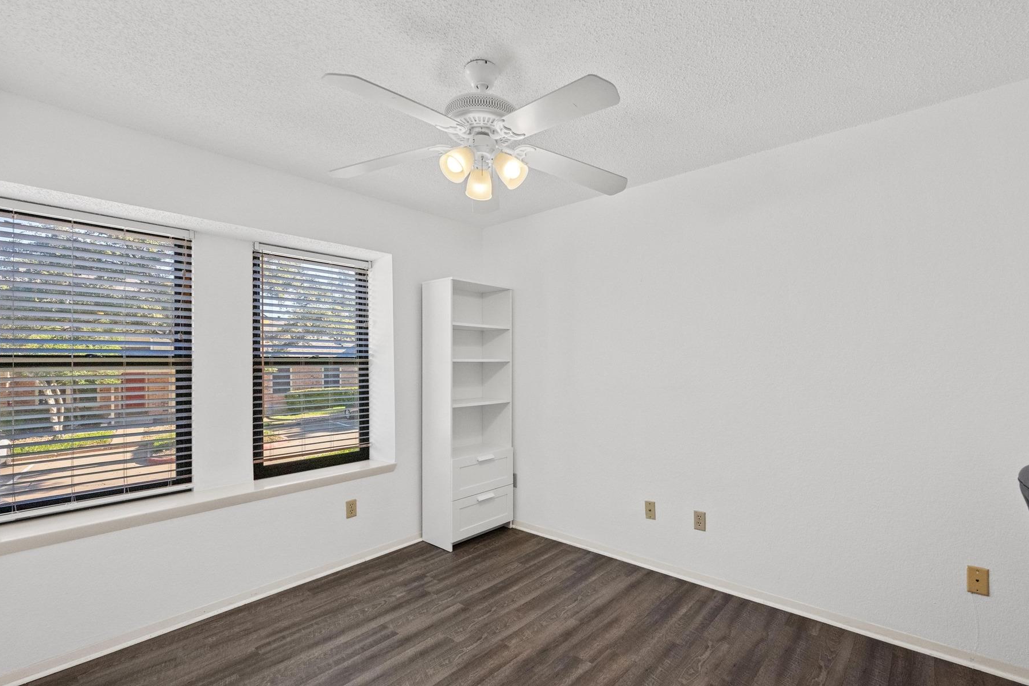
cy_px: 361
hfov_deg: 96.5
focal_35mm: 16
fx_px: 457
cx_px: 554
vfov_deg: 73.7
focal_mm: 14
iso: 2500
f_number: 7.1
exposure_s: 1/125
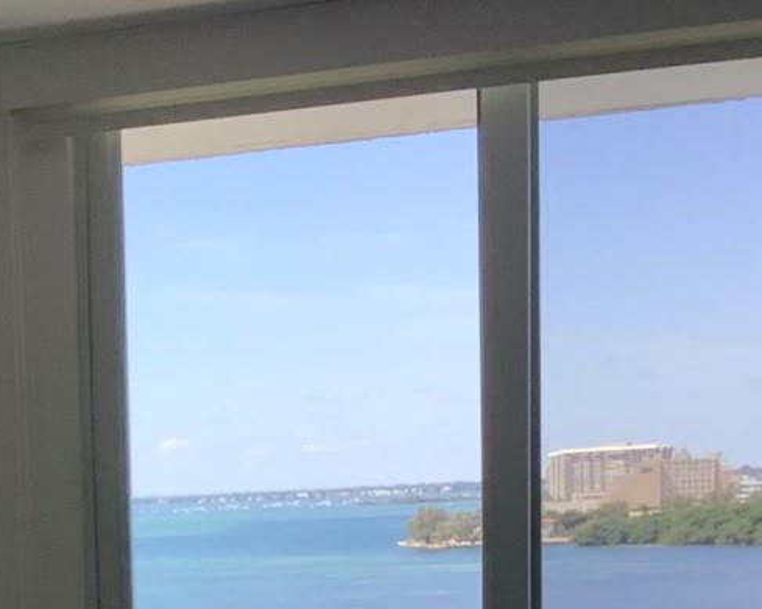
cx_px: -98
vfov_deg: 14.9
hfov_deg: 18.6
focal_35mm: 99
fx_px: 2232
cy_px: 785
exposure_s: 1/120
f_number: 2.4
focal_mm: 3.3
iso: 32
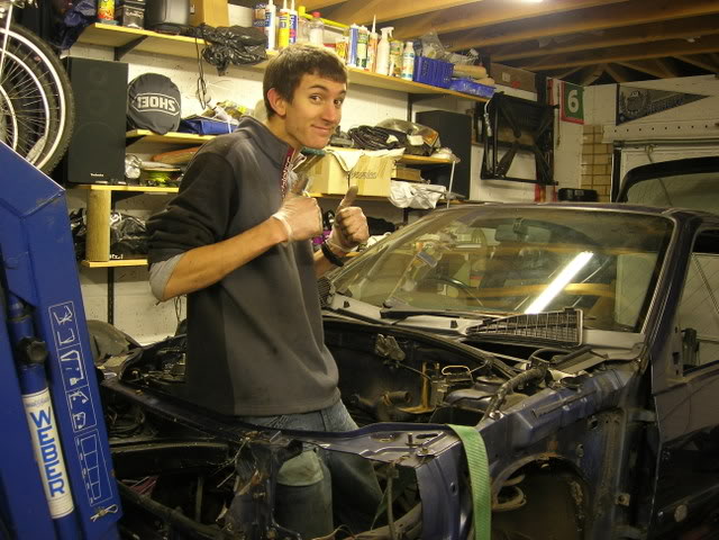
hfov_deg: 49.0
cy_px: 270
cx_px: 360
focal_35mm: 38
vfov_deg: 37.7
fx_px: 789
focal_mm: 7.8
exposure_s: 1/5.4
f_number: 2.8
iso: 64
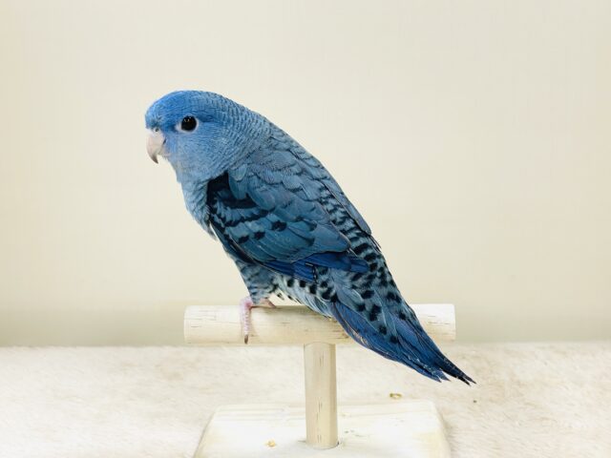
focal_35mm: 52
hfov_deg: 36.8
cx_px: 306
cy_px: 229
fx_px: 918
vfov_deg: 28.0
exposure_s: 1/104
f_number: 2
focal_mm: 6
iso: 125
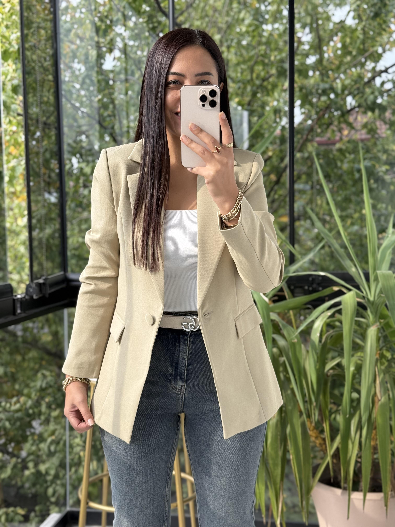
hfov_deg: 30.3
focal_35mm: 48
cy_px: 264
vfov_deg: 39.7
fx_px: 730
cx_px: 198
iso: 80
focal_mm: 6.76
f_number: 1.78
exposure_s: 1/349
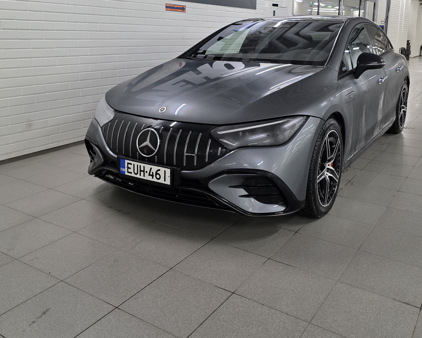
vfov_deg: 42.8
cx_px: 215
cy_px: 114
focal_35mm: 34
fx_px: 425
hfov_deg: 52.8
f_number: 1.7
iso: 160
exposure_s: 1/100
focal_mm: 6.3
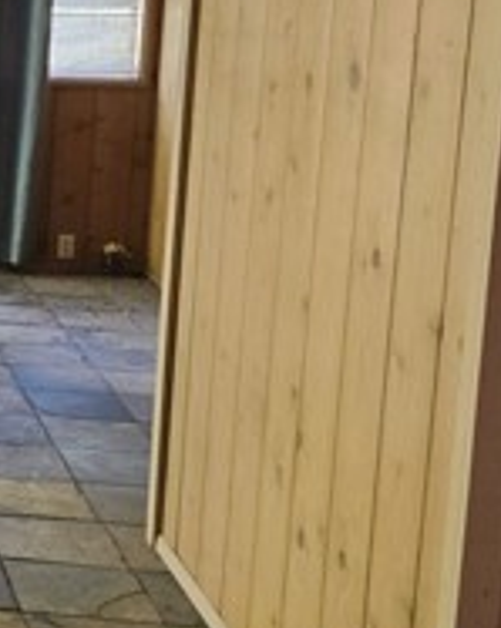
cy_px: 141
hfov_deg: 15.4
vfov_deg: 24.5
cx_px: -541
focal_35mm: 77
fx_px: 1431
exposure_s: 1/120
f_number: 1.7
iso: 250
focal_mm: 6.3
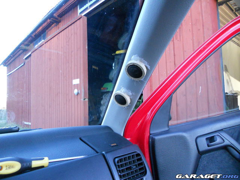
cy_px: 90
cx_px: 120
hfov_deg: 65.3
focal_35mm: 27
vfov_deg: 51.4
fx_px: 187
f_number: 3.2
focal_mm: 4.9
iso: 400
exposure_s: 1/60
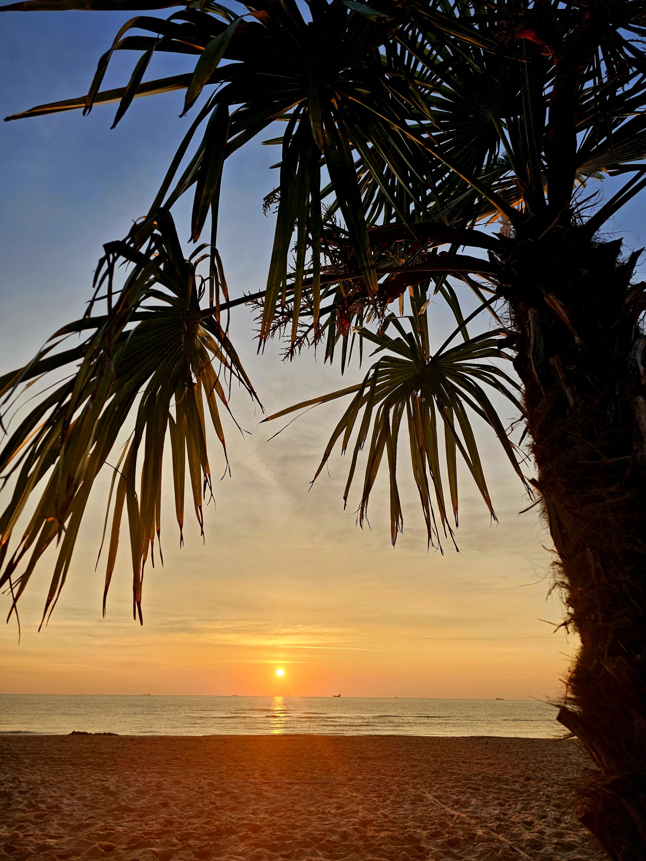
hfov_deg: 58.9
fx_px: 572
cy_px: 430
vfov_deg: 73.9
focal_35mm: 23
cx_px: 323
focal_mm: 6.3
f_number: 1.7
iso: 10
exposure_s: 1/244
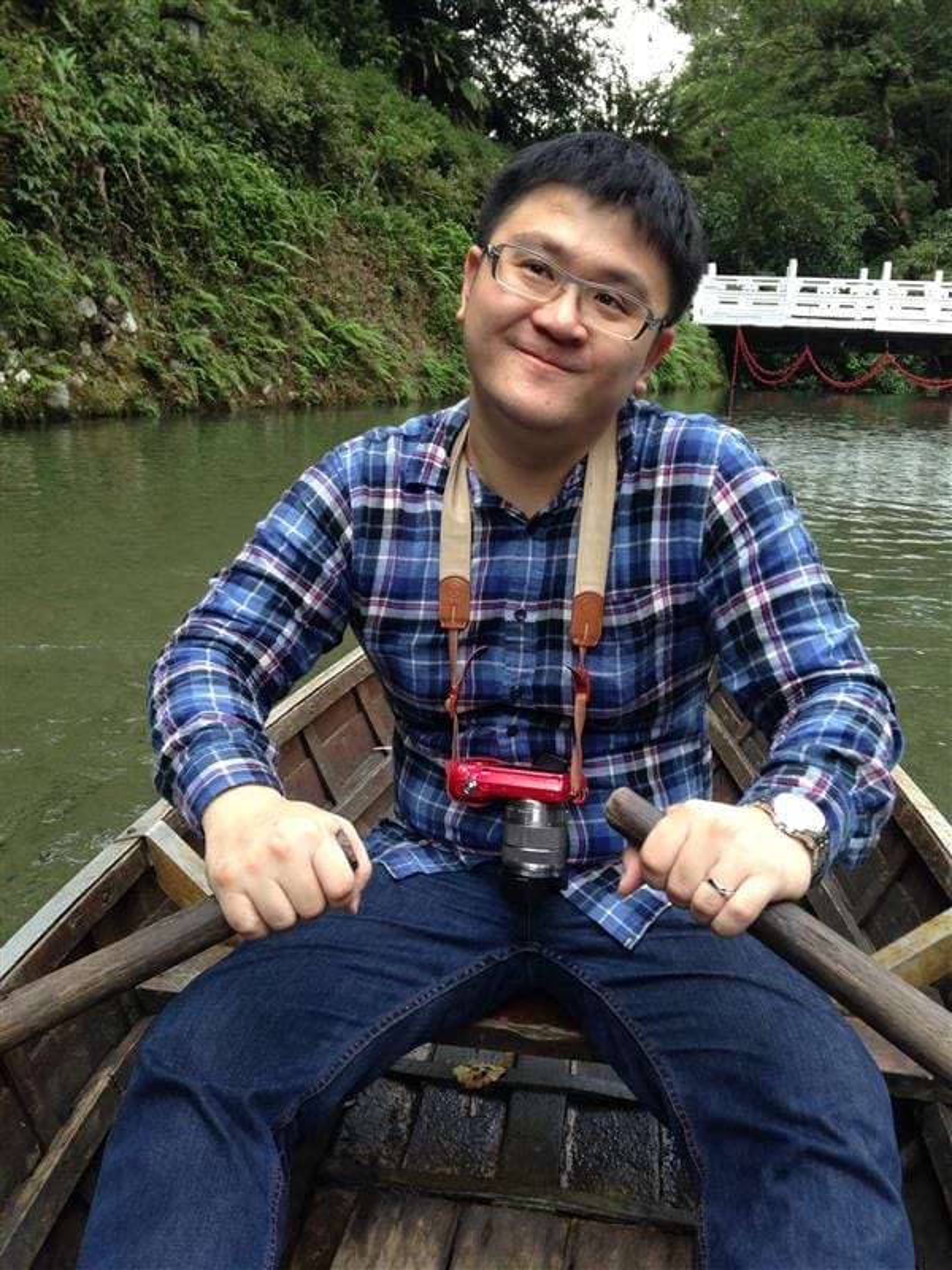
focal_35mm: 33
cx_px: 476
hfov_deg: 42.9
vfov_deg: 55.4
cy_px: 635
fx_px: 1210
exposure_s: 1/178
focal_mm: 4.12
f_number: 2.4
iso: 50
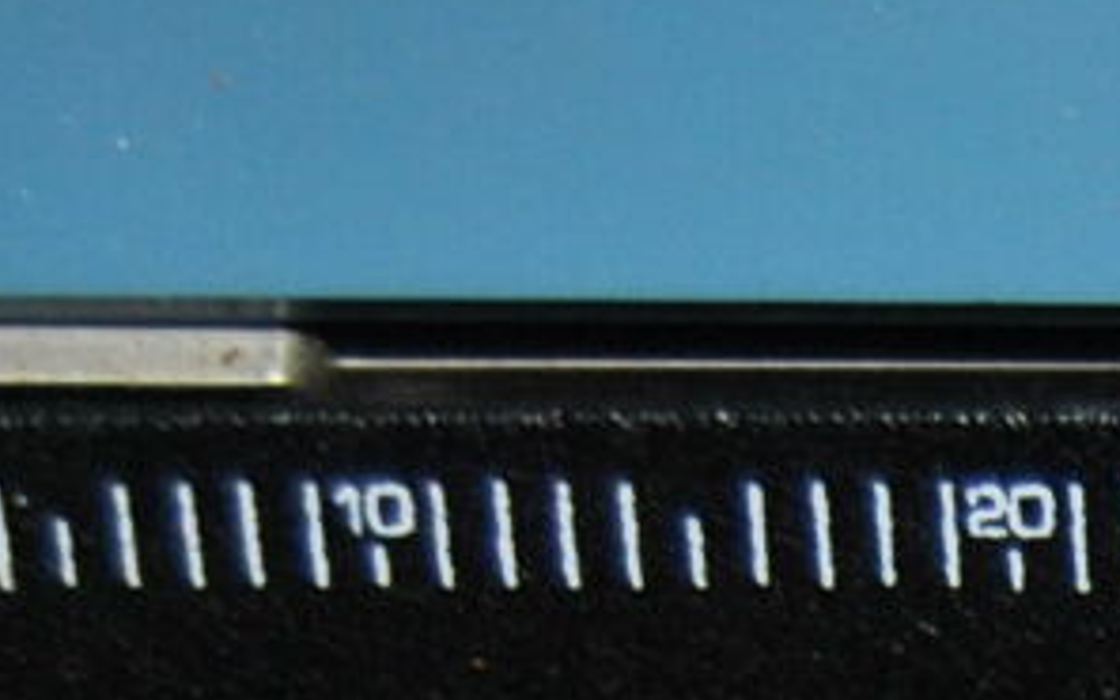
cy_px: 2338
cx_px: 2115
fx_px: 7936
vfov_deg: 4.8
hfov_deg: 7.8
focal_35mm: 260
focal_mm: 26
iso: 200
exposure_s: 1/60
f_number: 4
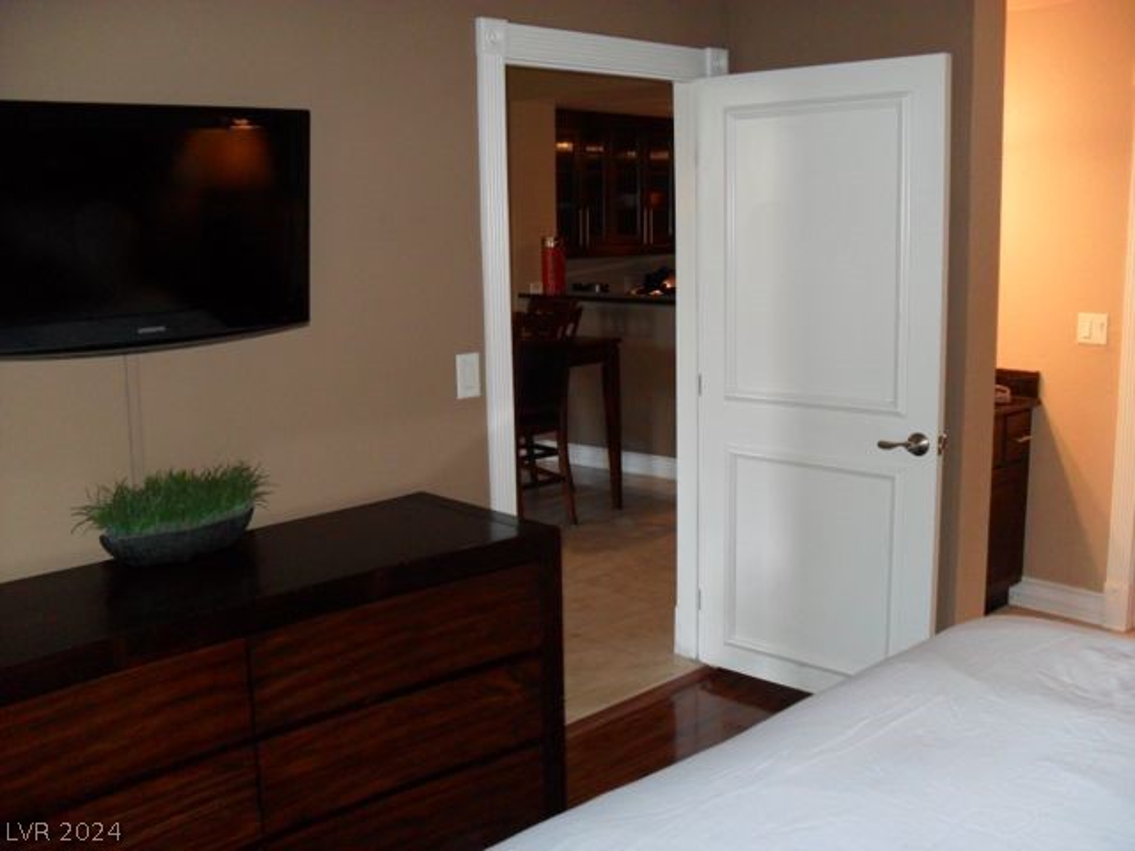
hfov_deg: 52.6
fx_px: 1148
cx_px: 568
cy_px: 426
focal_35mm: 35
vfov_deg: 40.7
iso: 200
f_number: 3
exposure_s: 1/45
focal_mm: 6.3
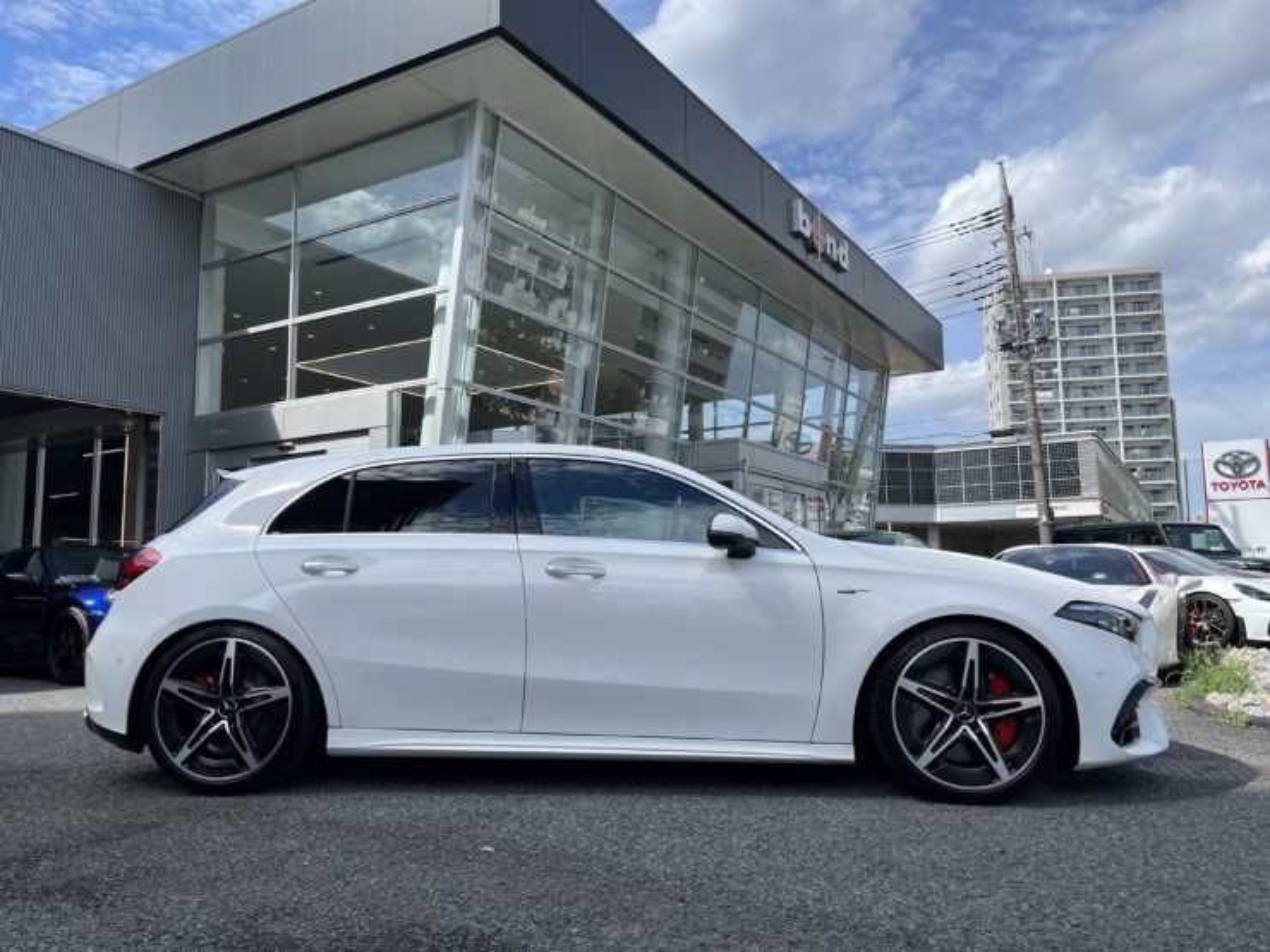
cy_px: 476
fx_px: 954
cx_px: 635
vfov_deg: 53.1
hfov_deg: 67.3
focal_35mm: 26
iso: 50
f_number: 1.6
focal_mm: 5.1
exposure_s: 1/2967
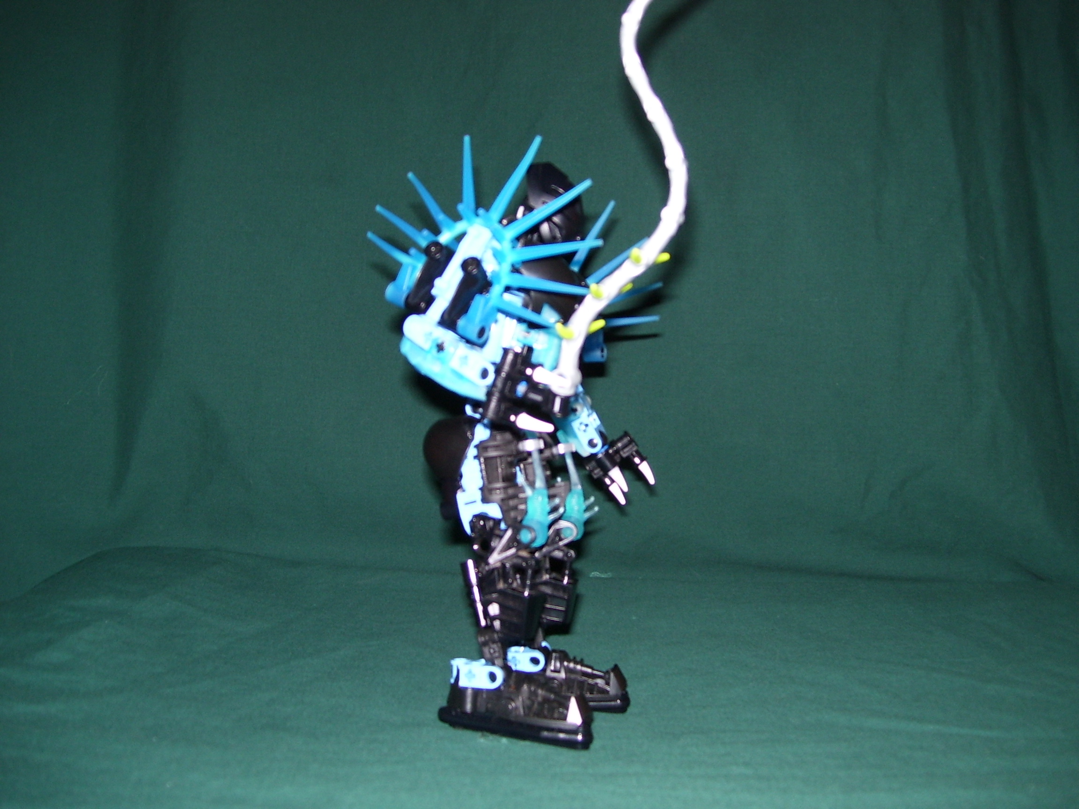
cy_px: 404
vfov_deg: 39.7
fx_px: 1122
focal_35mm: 36
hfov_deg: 51.4
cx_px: 540
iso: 80
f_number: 2.7
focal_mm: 6
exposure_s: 1/60
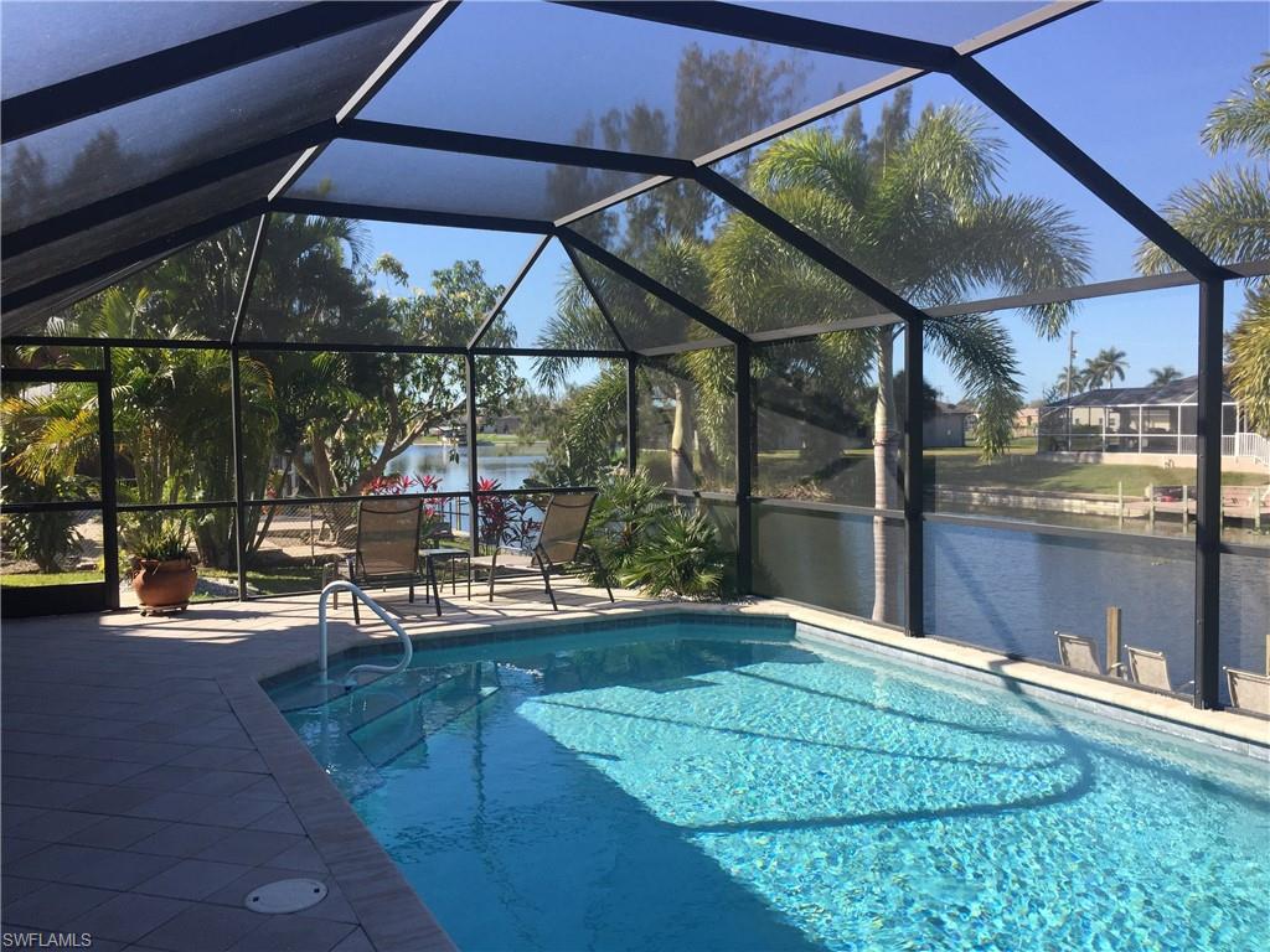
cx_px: 635
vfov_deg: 48.2
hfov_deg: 61.7
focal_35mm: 29
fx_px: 1064
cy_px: 476
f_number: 2.2
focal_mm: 4.15
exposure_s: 1/719
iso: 32
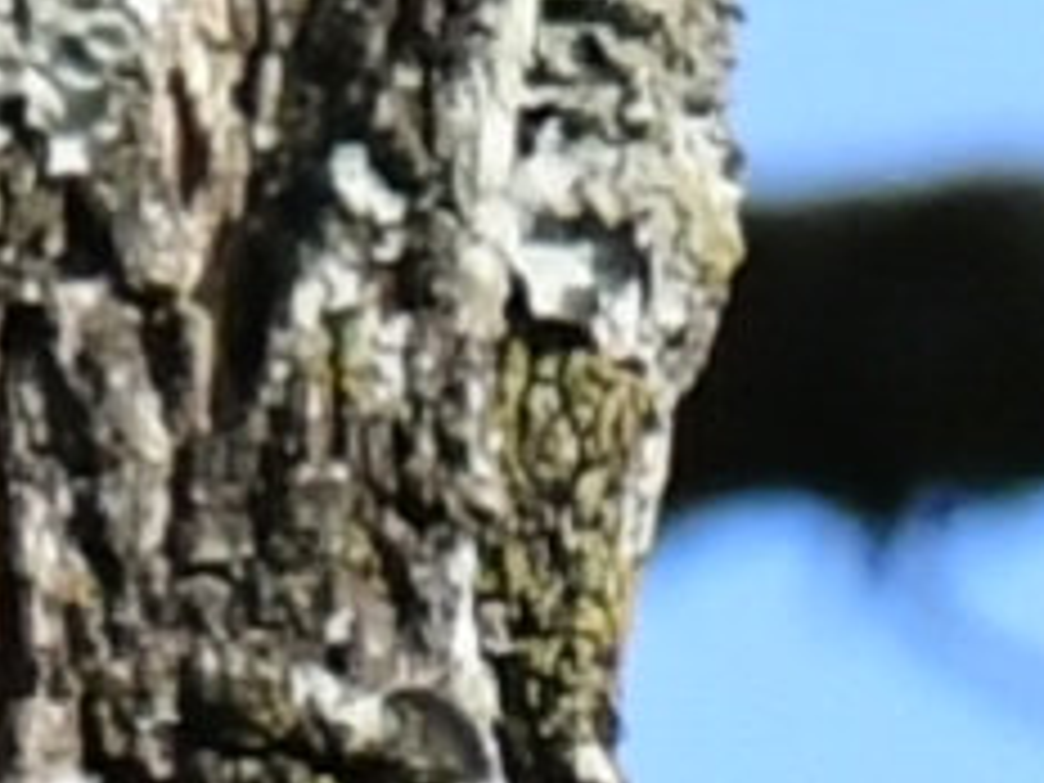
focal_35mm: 4834
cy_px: 1418
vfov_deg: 0.3
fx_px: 145791
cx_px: 508
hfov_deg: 0.4
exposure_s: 1/2000
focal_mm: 480
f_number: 8
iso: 3200
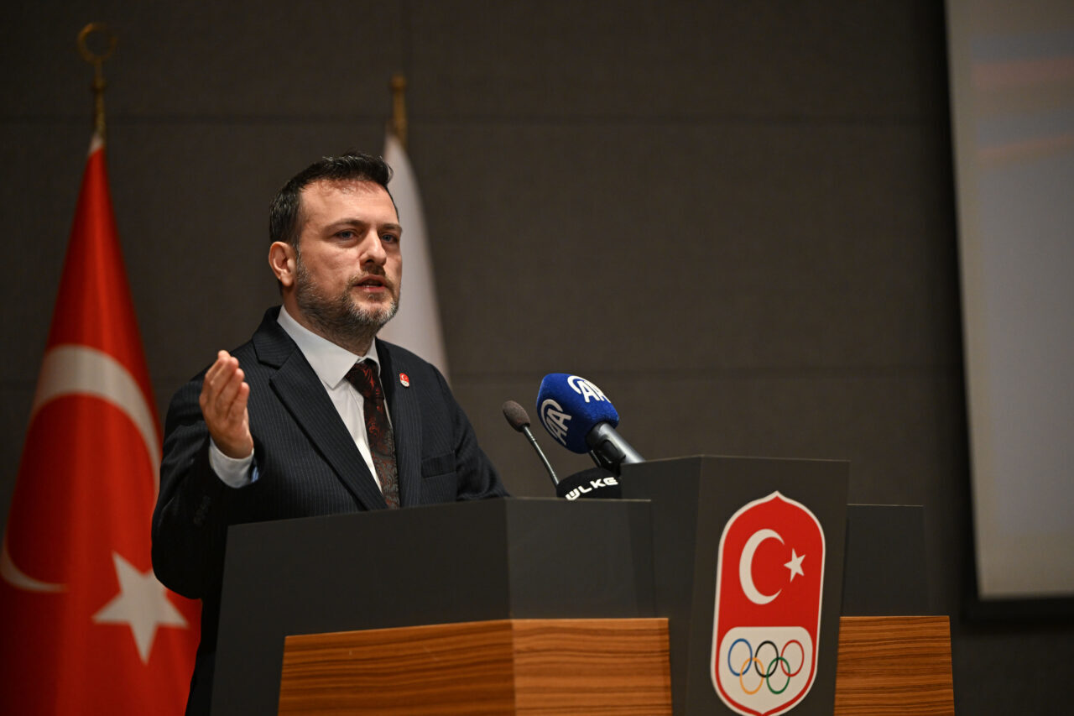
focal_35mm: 140
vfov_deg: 9.8
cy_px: 358
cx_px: 537
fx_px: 4176
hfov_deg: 14.7
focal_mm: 140
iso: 1600
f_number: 2.8
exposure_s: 1/320
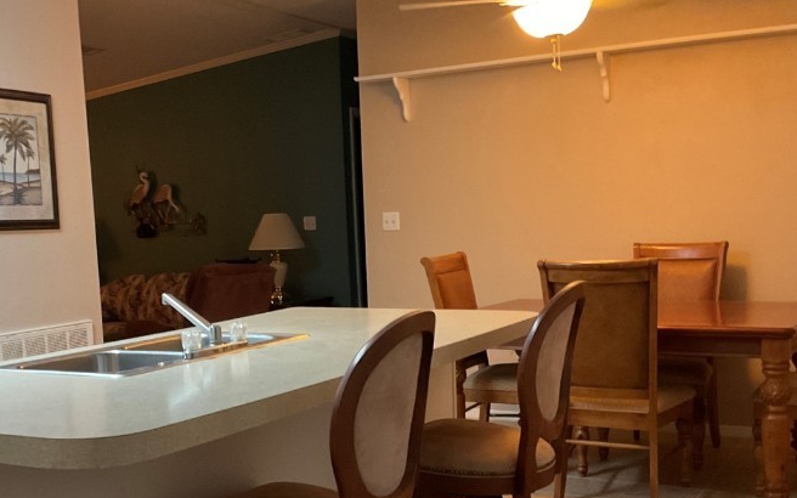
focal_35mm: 48
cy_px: 328
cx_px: 345
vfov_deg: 26.7
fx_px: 1043
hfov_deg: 41.7
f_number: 1.8
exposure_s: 1/40
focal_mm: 3
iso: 200
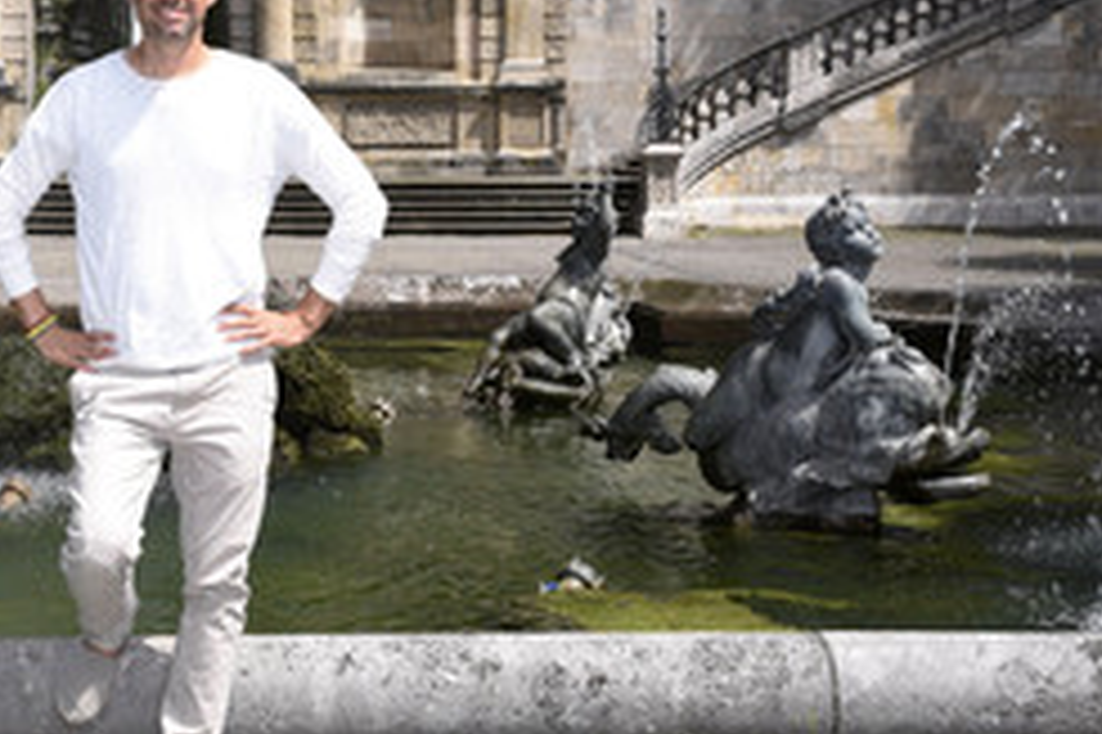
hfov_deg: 24.7
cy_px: 266
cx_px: 218
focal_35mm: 81
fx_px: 2478
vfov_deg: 16.8
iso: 250
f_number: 11
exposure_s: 1/160
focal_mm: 44
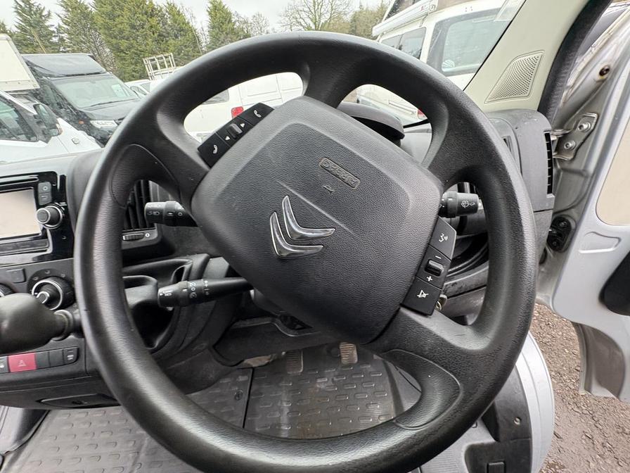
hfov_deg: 102.1
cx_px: 315
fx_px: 255
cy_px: 236
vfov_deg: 85.7
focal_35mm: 14
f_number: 2.2
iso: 200
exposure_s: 1/99
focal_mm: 2.22
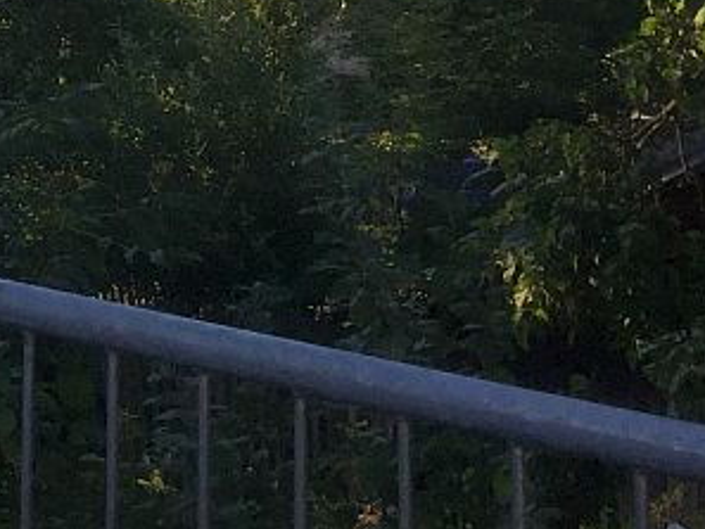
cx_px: -142
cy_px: -339
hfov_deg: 18.6
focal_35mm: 100
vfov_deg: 13.6
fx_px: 2037
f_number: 2.2
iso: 32
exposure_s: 1/791
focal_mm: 4.15
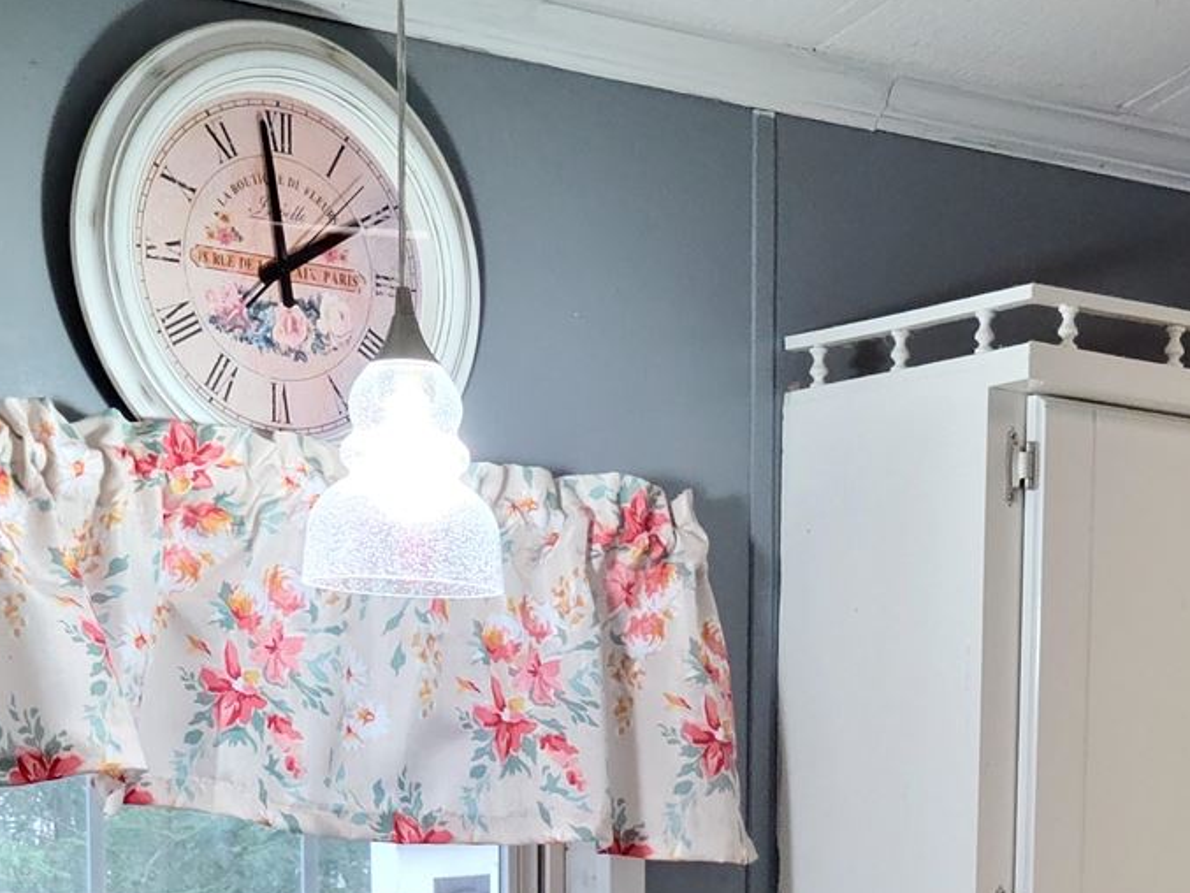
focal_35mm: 127
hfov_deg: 15.4
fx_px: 4367
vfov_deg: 10.8
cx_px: 956
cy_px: 1703
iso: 250
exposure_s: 1/60
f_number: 2
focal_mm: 5.9
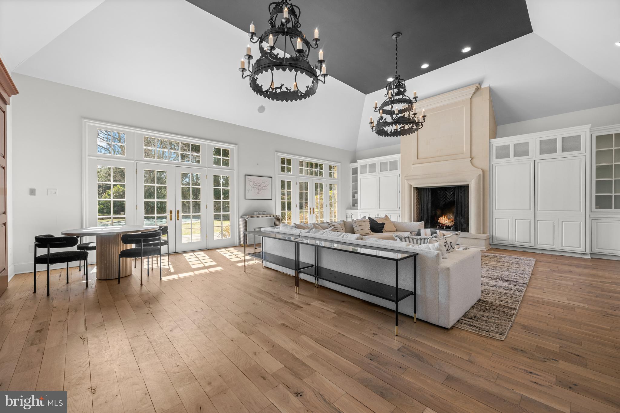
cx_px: 310
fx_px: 241
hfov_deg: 104.3
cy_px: 206
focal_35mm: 14
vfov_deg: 81.2
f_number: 7.1
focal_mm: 14
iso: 320
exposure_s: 1/25
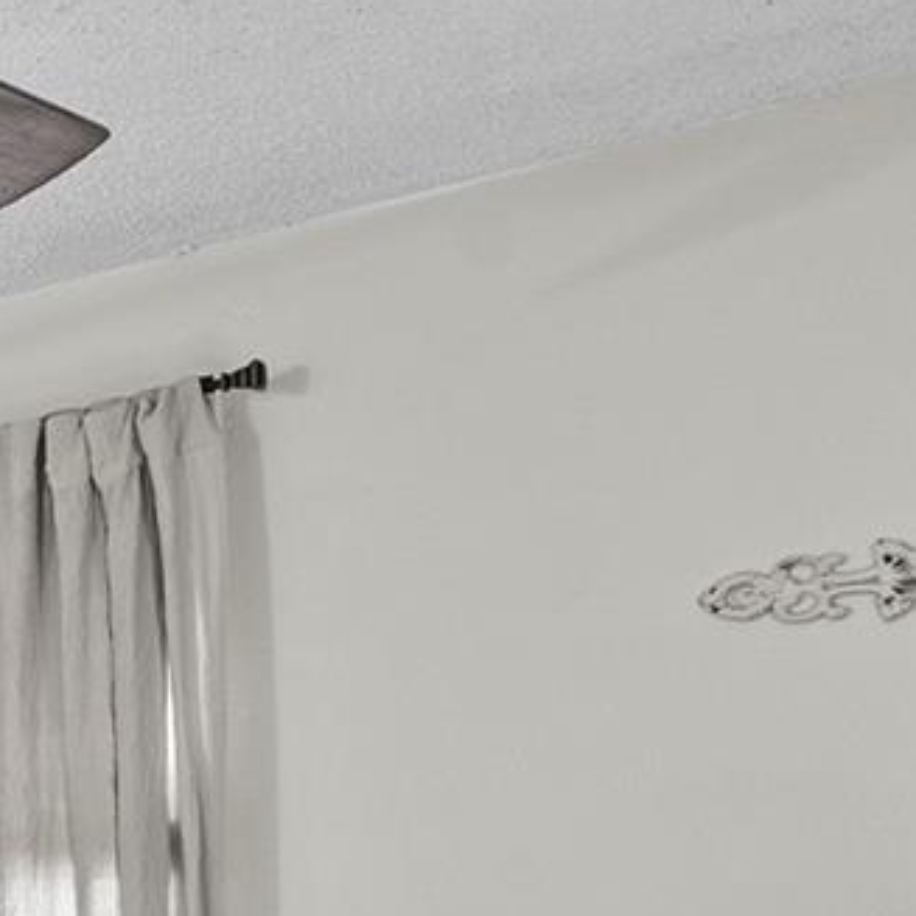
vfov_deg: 28.9
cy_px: 989
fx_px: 1617
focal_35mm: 54
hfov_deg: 18.7
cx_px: -950
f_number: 7.1
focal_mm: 13
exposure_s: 1/1.25
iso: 640
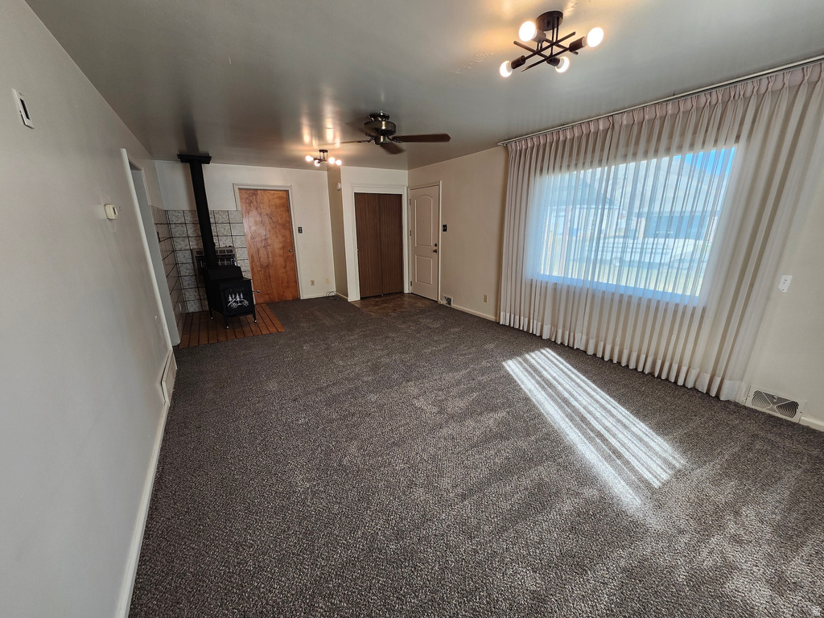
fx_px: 309
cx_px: 412
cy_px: 309
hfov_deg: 106.2
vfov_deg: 89.9
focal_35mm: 13
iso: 64
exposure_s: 1/60
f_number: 2.2
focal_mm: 1.74
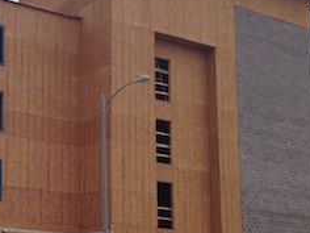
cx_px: 3
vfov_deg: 17.1
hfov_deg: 22.0
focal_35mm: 86
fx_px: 770
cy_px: 161
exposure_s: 1/1200
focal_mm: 4.28
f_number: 2.4
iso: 50
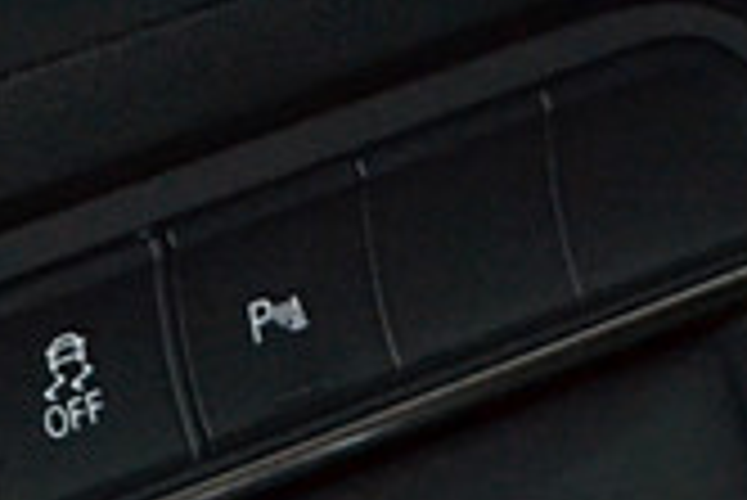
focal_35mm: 577
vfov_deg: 2.4
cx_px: 526
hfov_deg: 3.6
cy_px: 1196
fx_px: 11983
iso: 3200
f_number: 5.3
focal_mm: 80
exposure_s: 1/60
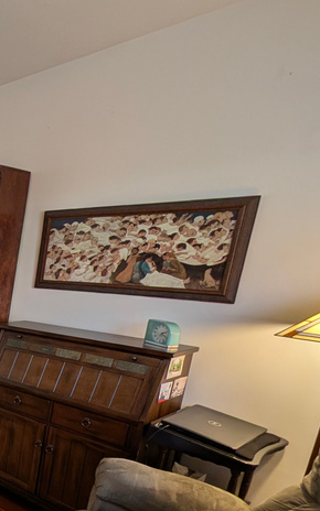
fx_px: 391
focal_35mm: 28
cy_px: 352
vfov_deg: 64.2
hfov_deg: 26.1
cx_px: -198
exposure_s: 1/30
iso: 42
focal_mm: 2.23
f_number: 1.95
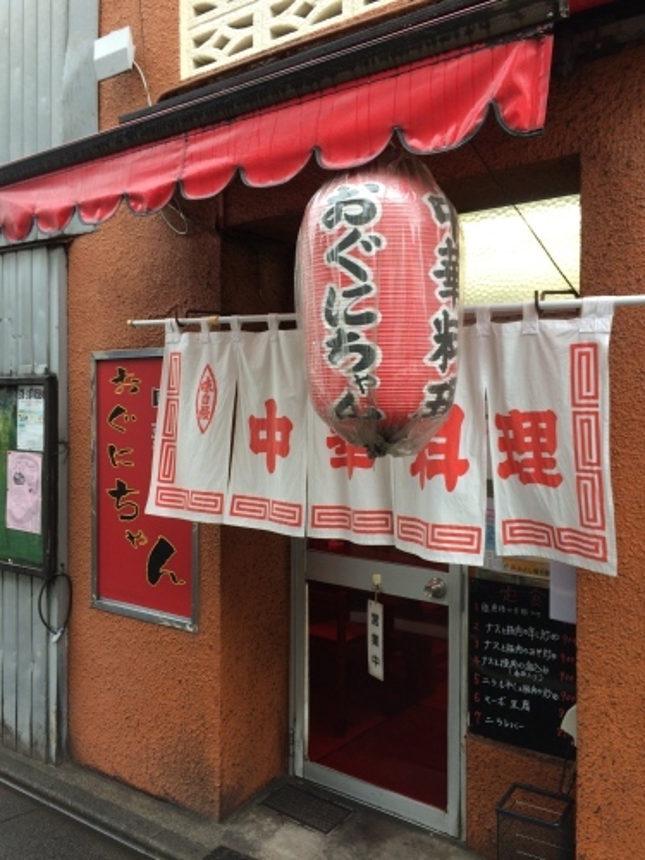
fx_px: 720
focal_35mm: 29
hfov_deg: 48.2
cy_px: 430
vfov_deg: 61.7
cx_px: 322
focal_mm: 4.15
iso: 40
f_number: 2.2
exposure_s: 1/60
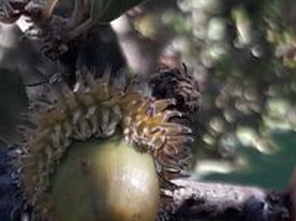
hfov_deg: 38.1
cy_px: 189
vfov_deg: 28.2
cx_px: 126
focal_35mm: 50
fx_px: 427
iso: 40
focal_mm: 3.7
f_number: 1.9
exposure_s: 1/137
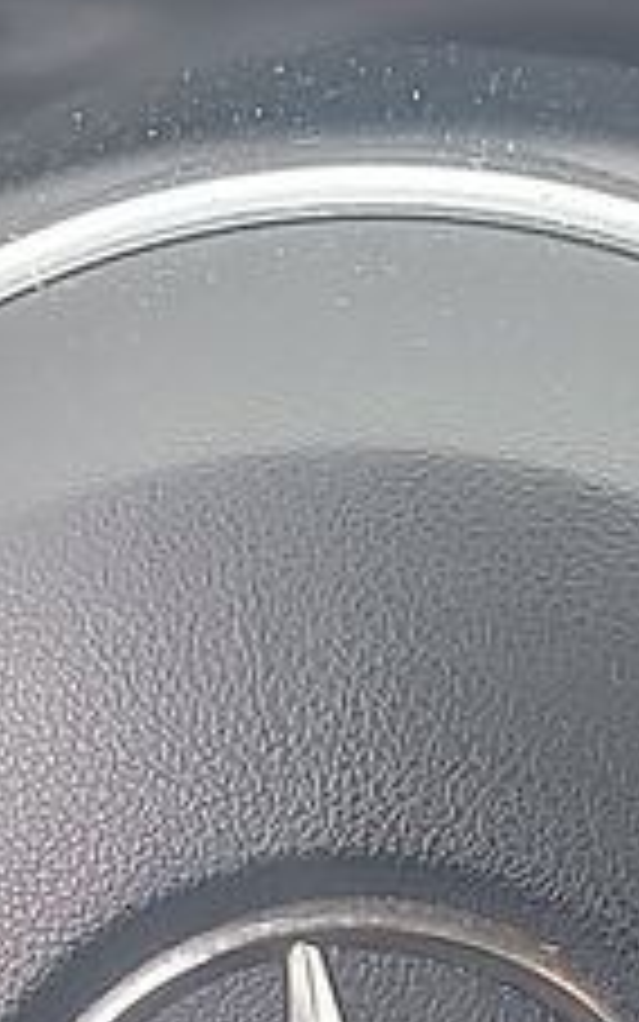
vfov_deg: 11.7
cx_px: 428
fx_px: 4984
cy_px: 644
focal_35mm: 179
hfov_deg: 7.3
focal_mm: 6.7
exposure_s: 1/59
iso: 181
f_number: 1.8
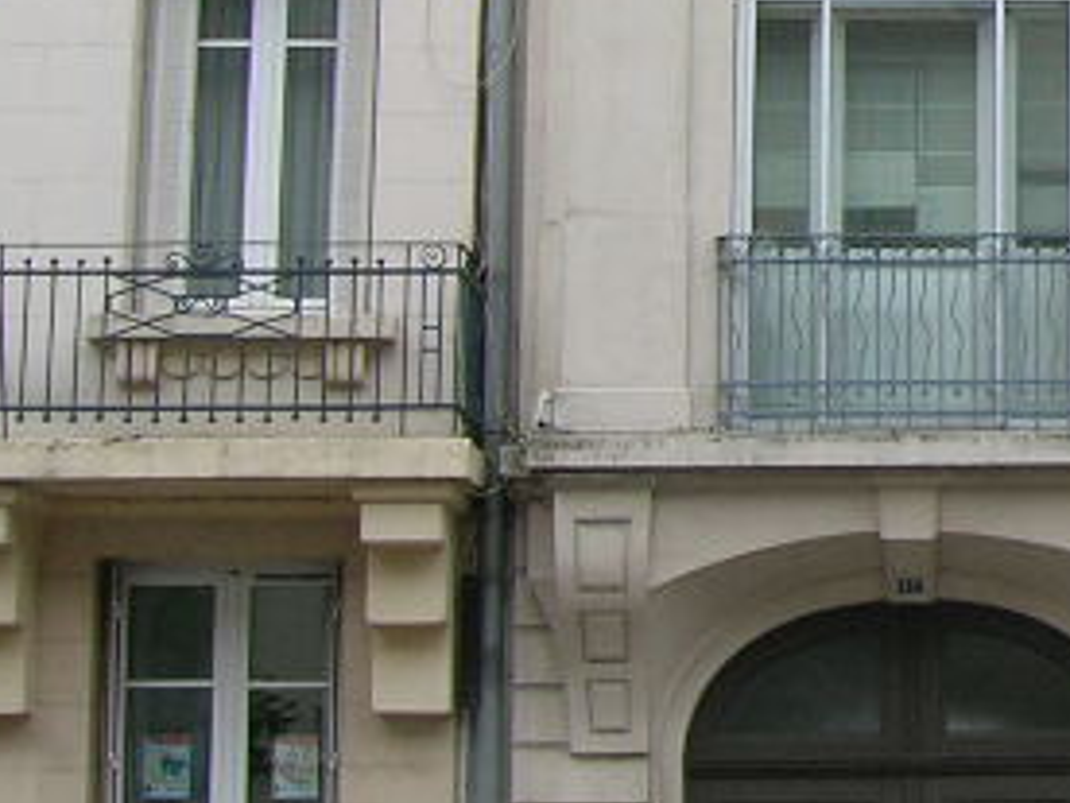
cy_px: 8
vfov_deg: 11.6
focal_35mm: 126
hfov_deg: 14.4
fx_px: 3895
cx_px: 1686
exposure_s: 1/127
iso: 50
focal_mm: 5.7
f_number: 4.9
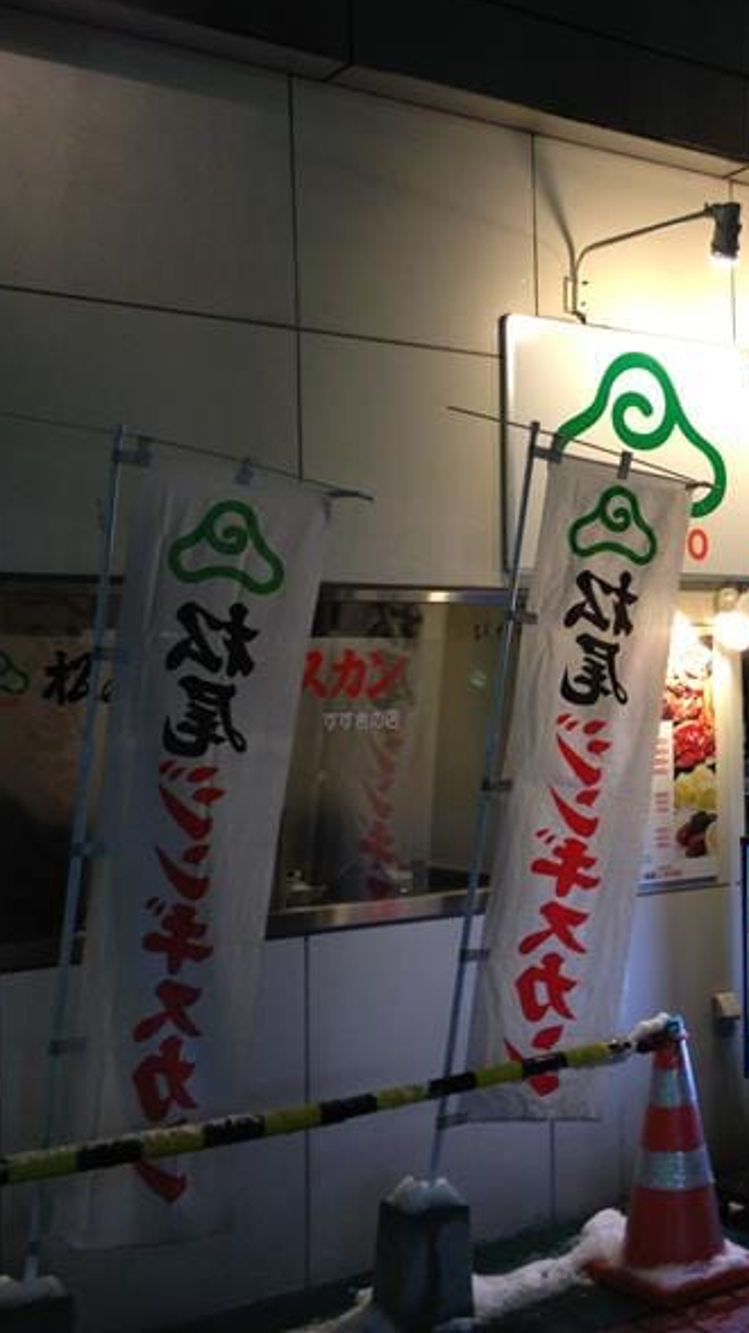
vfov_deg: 42.1
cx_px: 704
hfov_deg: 23.6
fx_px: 1731
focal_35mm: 49
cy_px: 670
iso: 80
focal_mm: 4.13
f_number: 2.4
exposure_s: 1/20
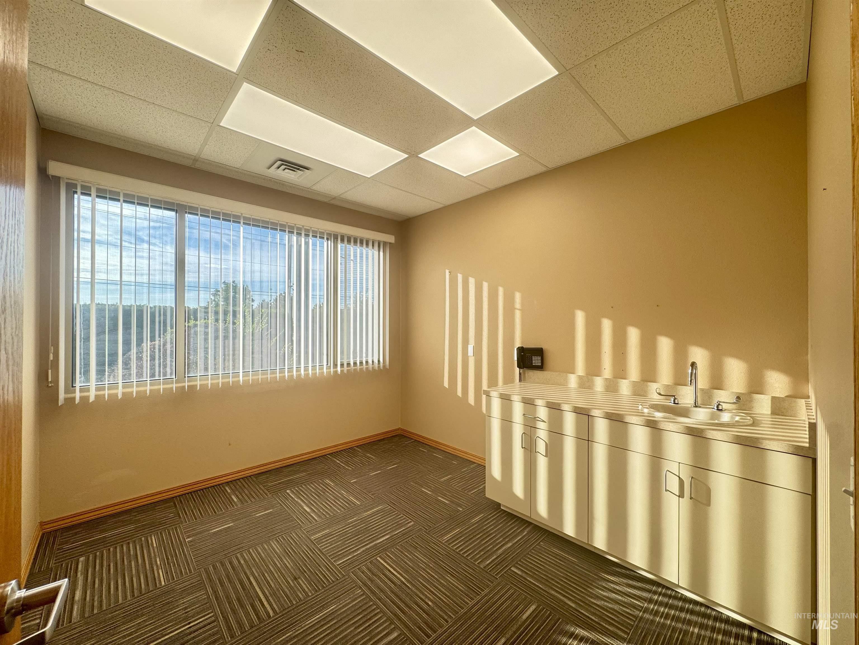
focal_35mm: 14
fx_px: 347
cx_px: 430
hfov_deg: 102.1
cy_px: 322
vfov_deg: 85.7
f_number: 2.2
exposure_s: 1/120
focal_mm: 2.22
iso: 64
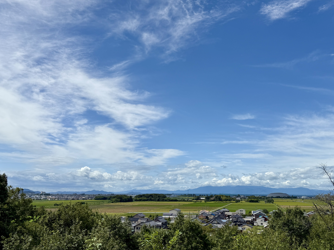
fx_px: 299
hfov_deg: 57.9
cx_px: 198
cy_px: 142
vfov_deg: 45.3
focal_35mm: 31
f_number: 1.78
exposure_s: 1/10309
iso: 80
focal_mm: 6.76
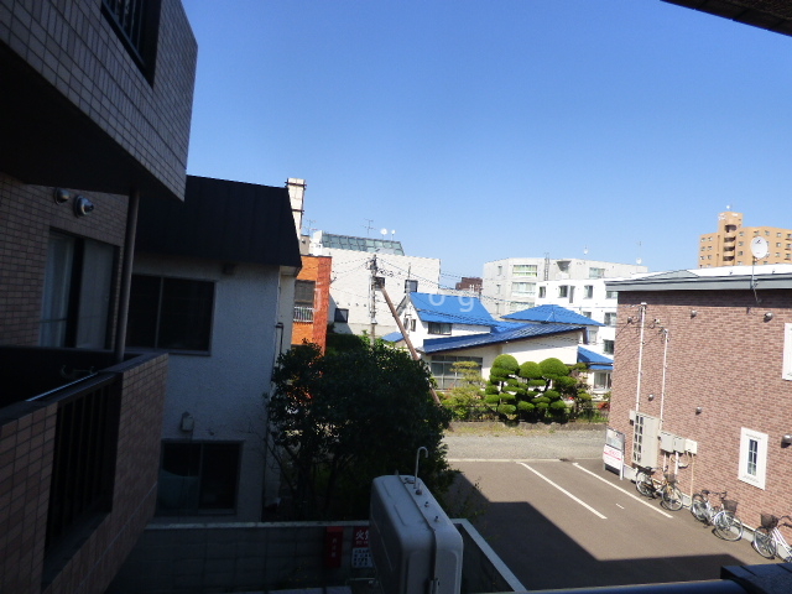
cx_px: 396
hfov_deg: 81.7
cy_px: 297
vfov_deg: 66.0
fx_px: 458
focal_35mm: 20
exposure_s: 1/1600
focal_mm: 3.58
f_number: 2.8
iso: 160
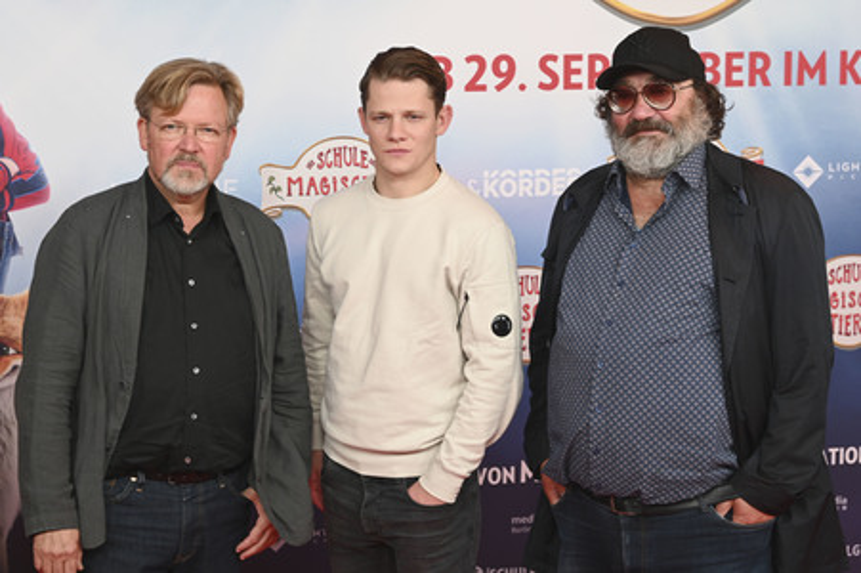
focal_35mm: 59
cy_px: 286
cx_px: 430
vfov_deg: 23.0
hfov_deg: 34.0
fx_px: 1410
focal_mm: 59
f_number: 8
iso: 1000
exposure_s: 1/125
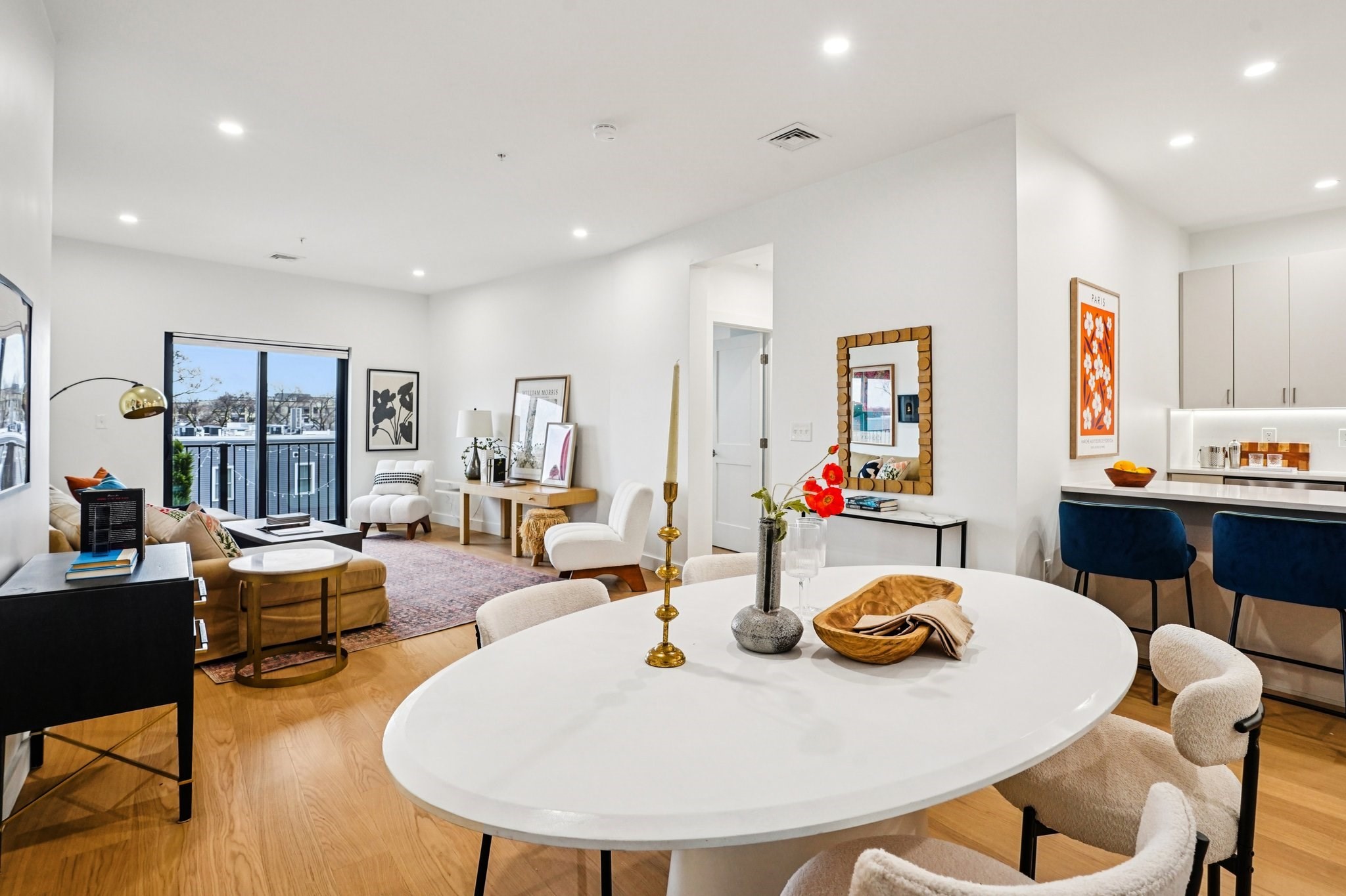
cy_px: 448
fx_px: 598
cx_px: 673
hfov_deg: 96.7
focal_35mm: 16
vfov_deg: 73.7
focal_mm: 16
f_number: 8
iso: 640
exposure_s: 1/30
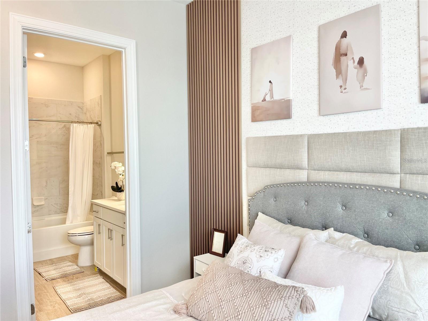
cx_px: 214
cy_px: 160
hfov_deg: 69.4
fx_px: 309
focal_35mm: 25
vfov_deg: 54.9
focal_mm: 5.1
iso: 64
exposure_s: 1/120
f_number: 1.6
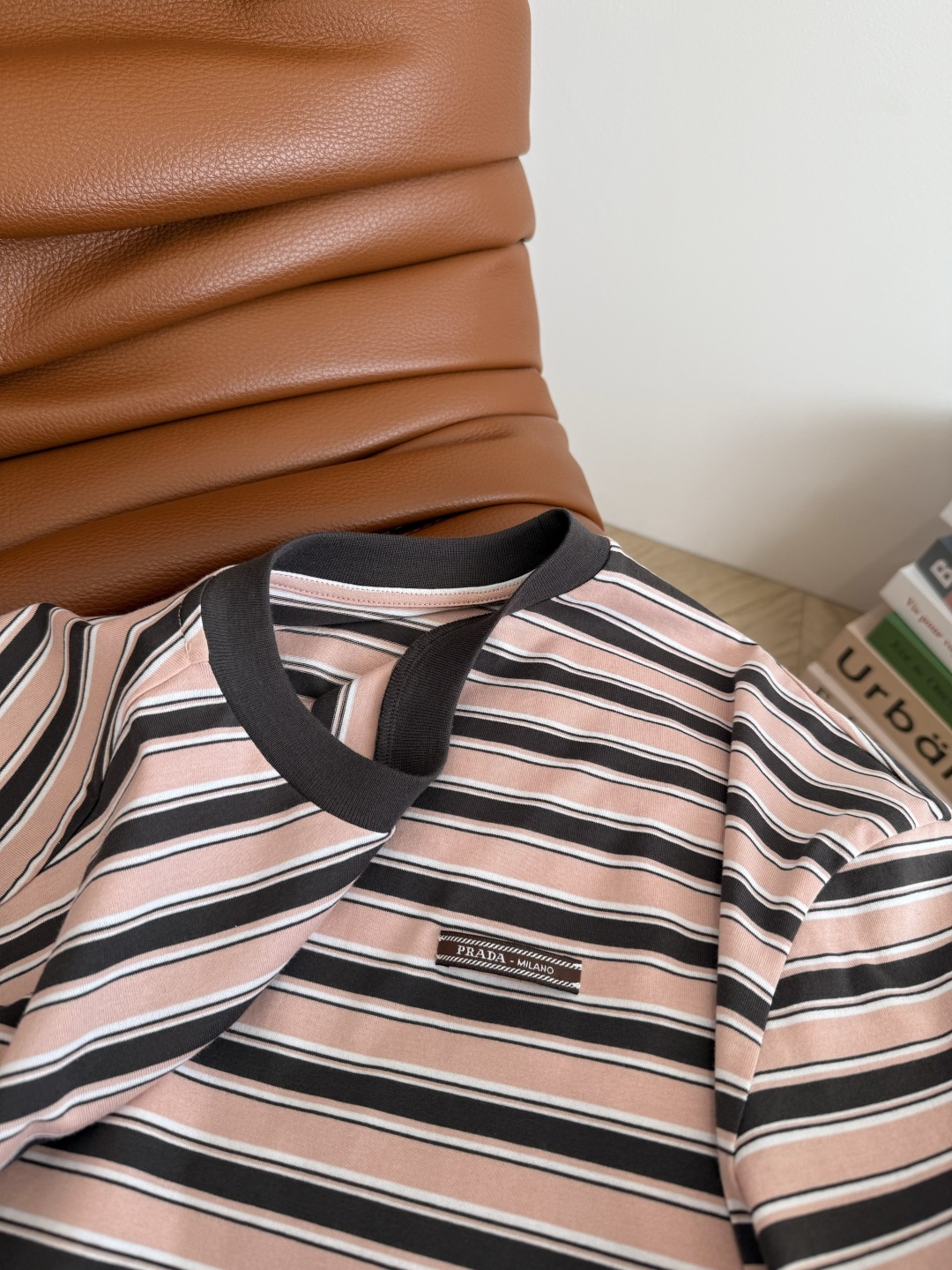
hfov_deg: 56.8
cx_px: 476
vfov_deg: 71.6
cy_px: 635
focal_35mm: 24
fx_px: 880
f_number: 1.78
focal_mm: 6.76
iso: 64
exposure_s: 1/121
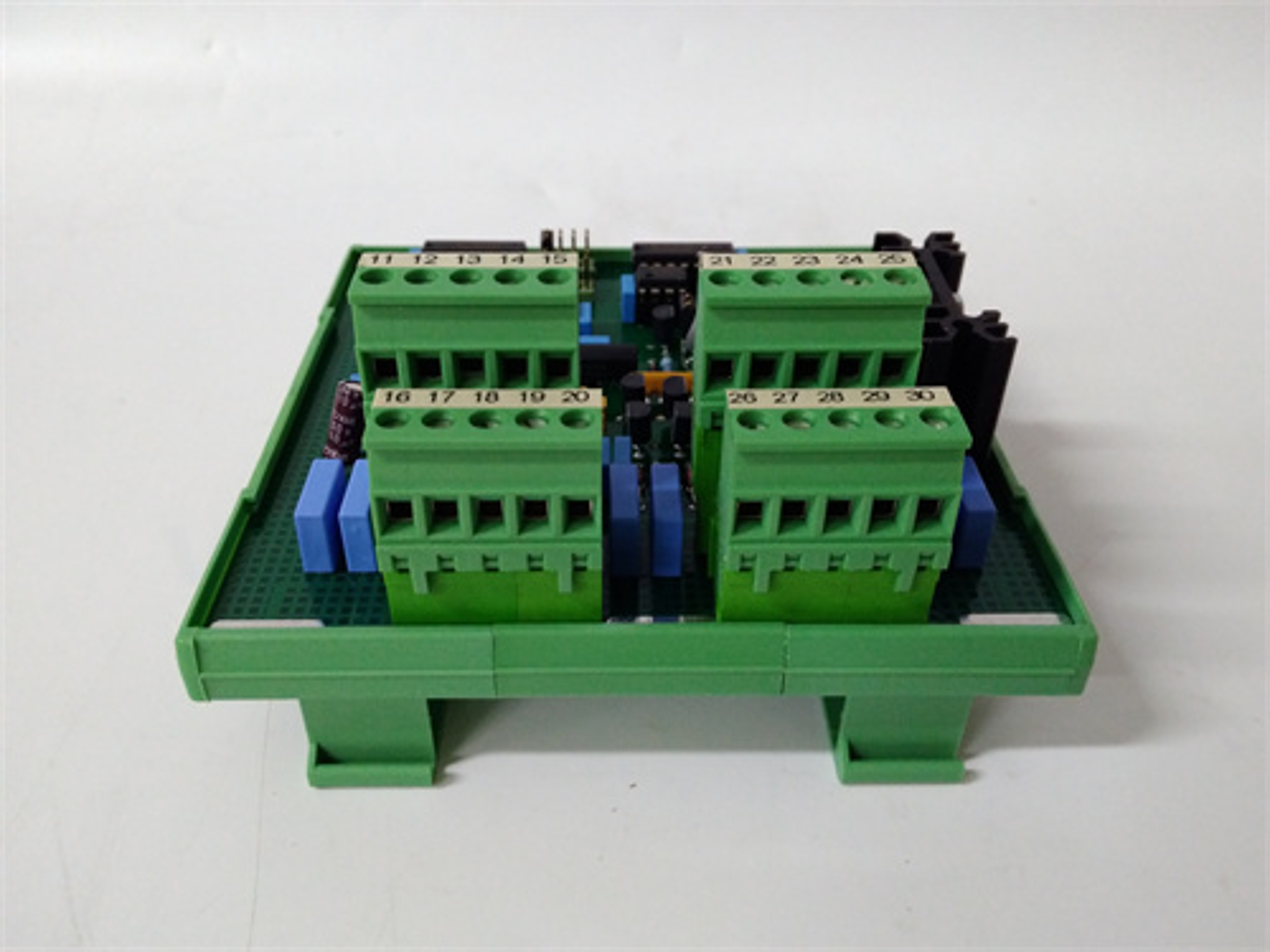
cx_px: 635
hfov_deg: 65.3
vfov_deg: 51.4
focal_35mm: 27
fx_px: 991
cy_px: 476
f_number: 2
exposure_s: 1/33
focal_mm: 3.79
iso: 517
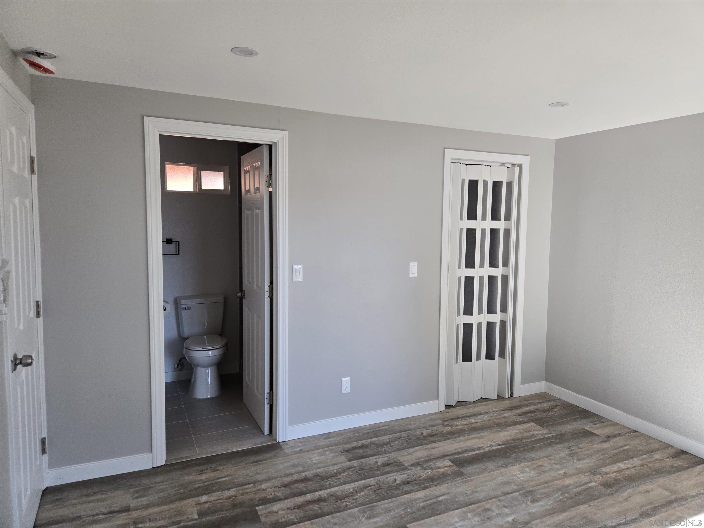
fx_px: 468
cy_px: 264
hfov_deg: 73.9
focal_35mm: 23
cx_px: 352
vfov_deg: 58.9
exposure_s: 1/180
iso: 100
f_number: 1.8
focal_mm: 5.4
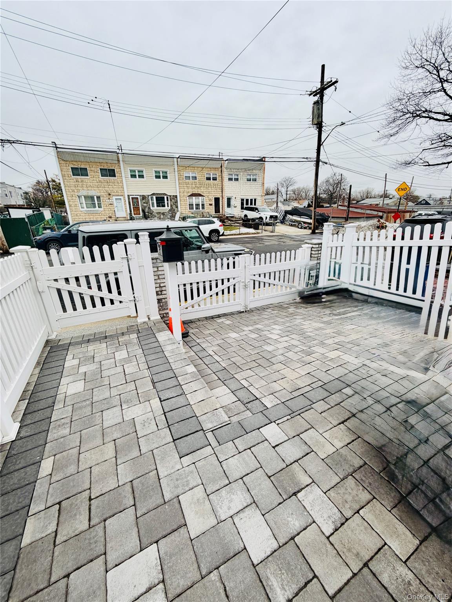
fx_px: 244
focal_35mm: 14
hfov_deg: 85.7
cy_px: 301
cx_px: 226
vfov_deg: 102.1
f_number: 2.2
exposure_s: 1/433
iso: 64
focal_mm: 2.22
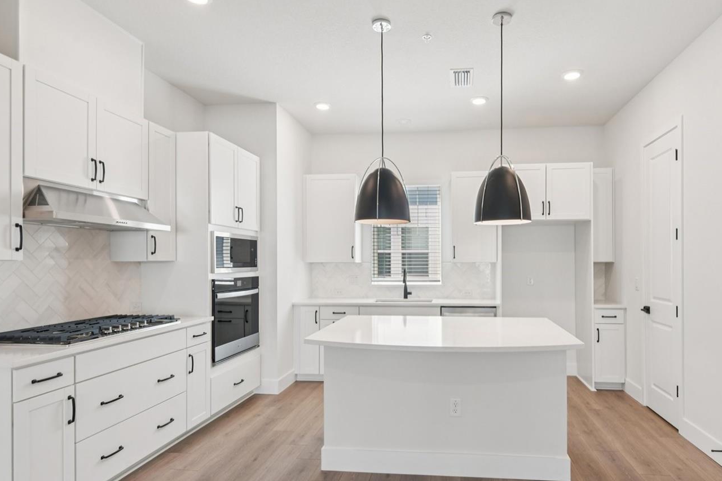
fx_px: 401
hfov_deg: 83.4
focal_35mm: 20
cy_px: 281
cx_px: 418
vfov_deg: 61.5
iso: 400
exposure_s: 1/50
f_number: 8
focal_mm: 16
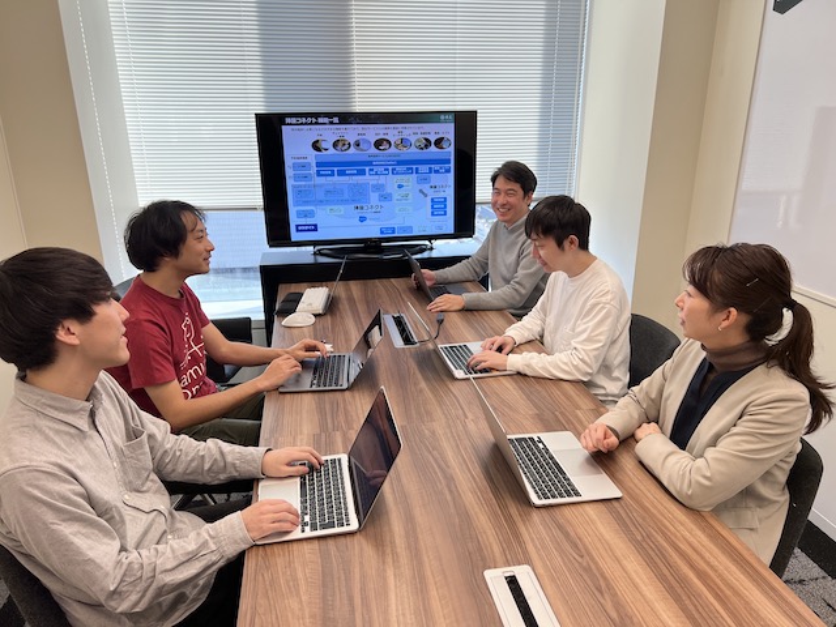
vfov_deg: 53.1
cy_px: 314
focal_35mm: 26
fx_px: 628
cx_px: 418
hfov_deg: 67.3
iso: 64
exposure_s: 1/121
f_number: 1.5
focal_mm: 5.7
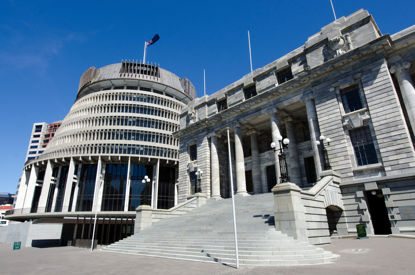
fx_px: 242
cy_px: 138
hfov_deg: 81.3
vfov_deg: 59.3
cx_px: 208
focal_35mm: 21
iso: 200
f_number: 10
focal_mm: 14
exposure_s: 1/320
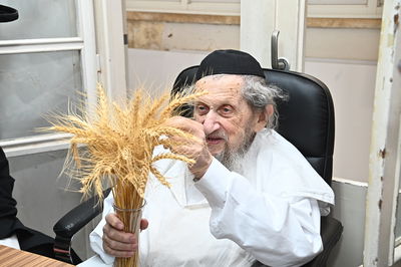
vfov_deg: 25.9
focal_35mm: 52
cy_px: 134
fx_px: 579
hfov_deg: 38.2
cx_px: 200
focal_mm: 52
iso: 1250
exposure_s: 1/200
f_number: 6.3
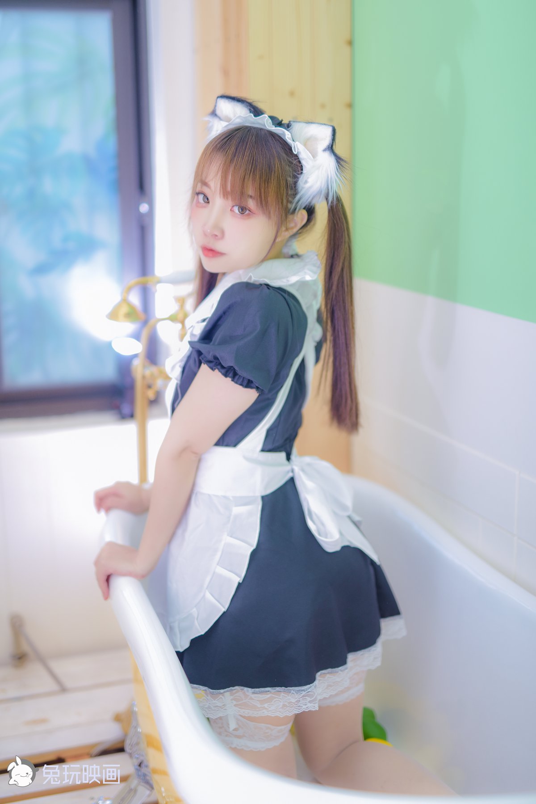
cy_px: 402
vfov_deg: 39.6
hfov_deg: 27.0
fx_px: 1116
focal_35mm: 50
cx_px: 268
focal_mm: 50
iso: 200
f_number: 1.4
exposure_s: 1/400
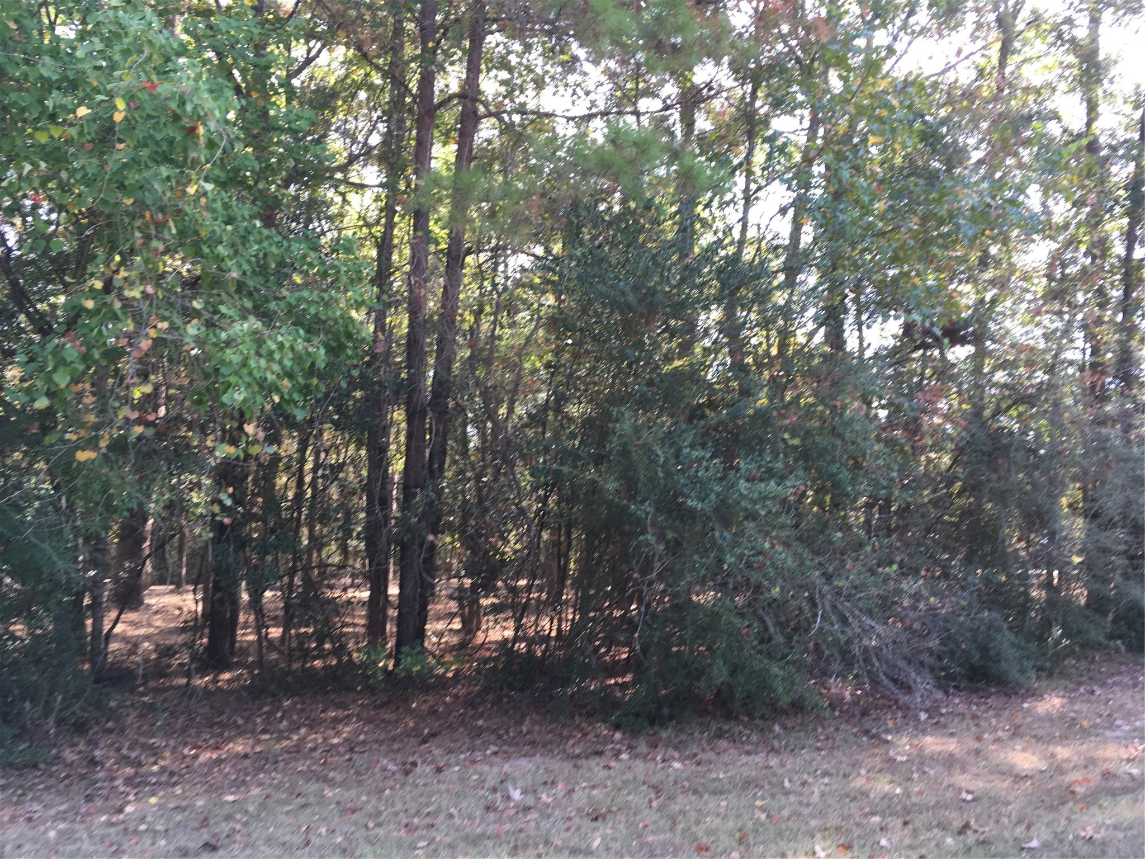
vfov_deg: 48.2
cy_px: 430
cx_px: 572
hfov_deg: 61.7
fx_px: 959
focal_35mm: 29
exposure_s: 1/120
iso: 32
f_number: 2.2
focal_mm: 4.15
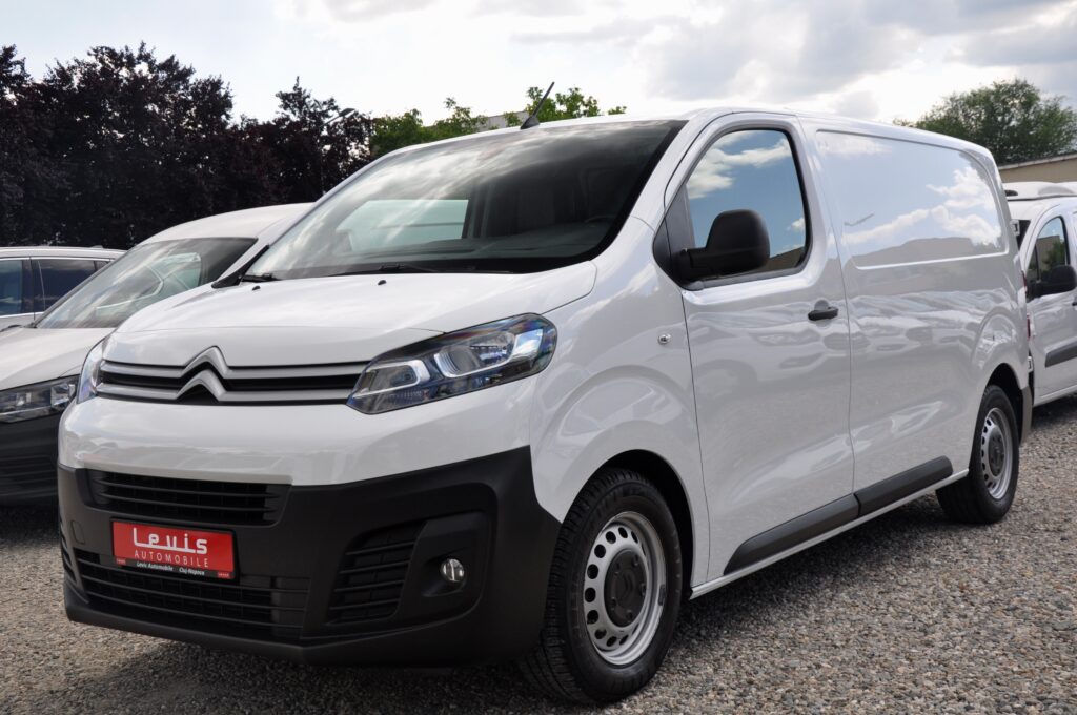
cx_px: 538
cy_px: 358
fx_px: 1345
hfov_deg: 43.7
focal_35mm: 45
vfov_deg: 29.8
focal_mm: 30
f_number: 9
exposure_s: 1/320
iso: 500
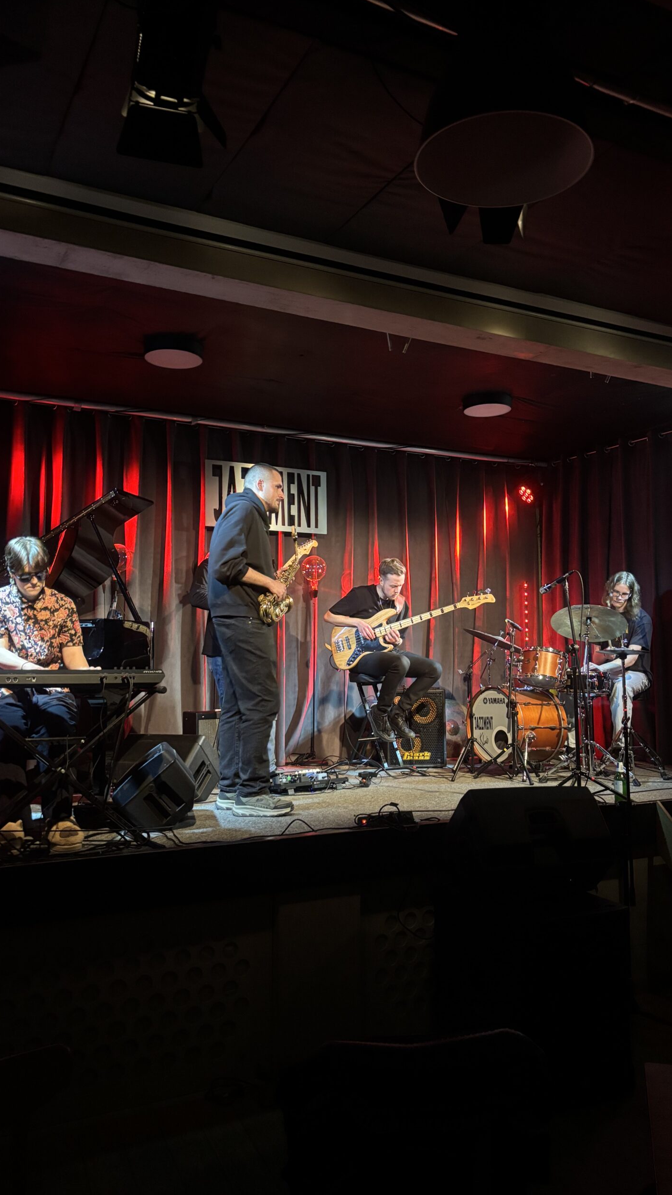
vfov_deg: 66.1
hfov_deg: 40.2
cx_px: 364
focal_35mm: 29
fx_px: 919
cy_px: 584
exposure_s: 1/33
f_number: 1.6
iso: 640
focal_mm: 5.96
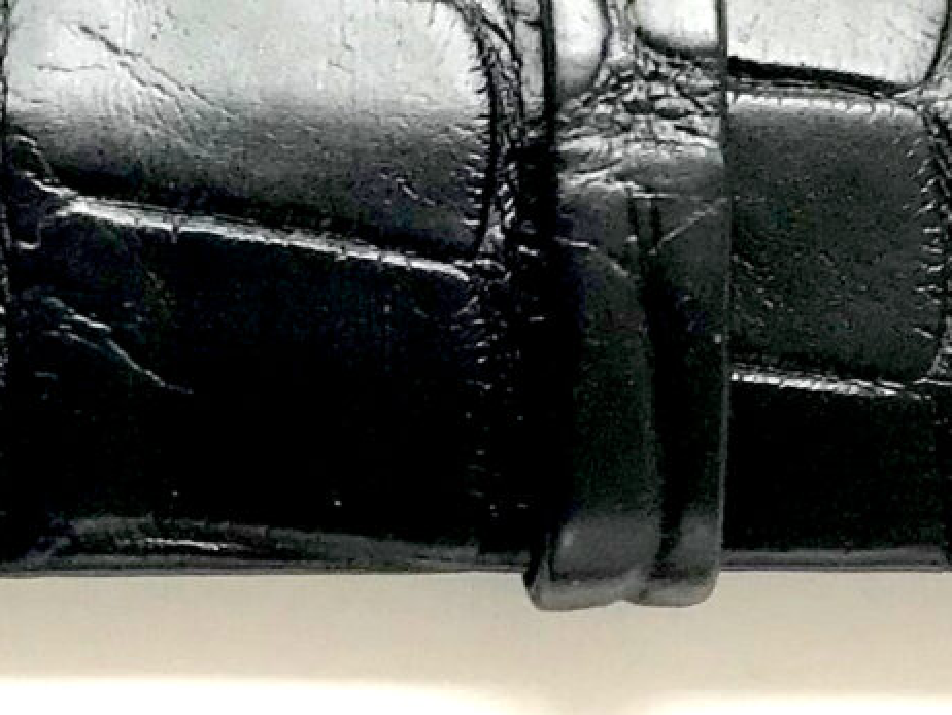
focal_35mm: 155
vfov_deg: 9.4
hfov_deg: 12.7
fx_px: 4265
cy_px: 971
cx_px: 309
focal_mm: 3.99
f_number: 1.8
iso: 25
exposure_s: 1/100
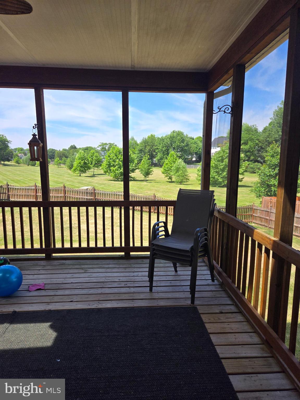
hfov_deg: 58.9
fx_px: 266
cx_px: 150
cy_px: 200
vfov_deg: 73.9
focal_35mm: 23
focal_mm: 5.4
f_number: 1.8
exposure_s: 1/522
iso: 25
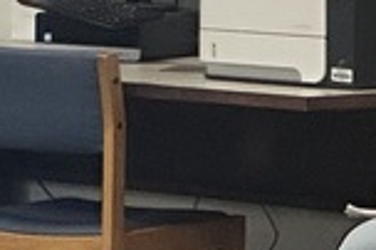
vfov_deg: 2.5
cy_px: -267
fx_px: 5634
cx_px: -609
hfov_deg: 3.7
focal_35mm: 540
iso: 400
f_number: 2.8
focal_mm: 9
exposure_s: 1/60
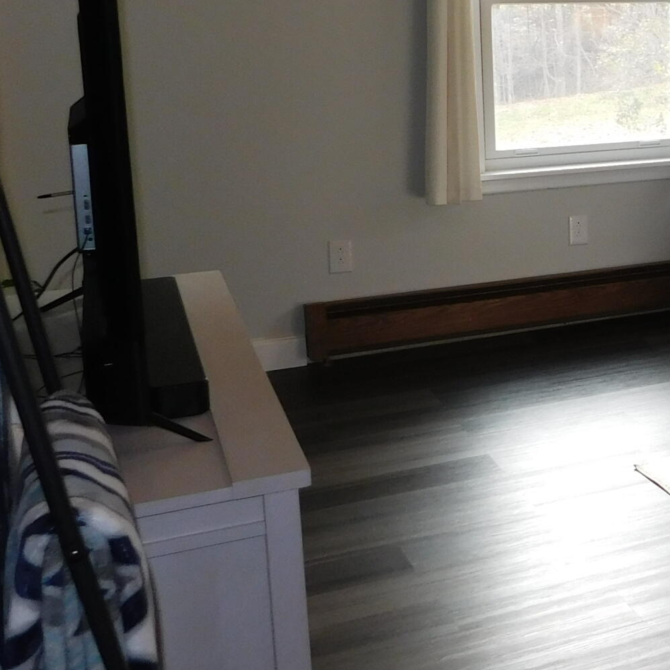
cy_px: 143
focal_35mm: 61
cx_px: 952
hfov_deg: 23.6
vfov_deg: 27.6
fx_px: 1336
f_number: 3
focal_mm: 4
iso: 125
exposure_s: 1/40
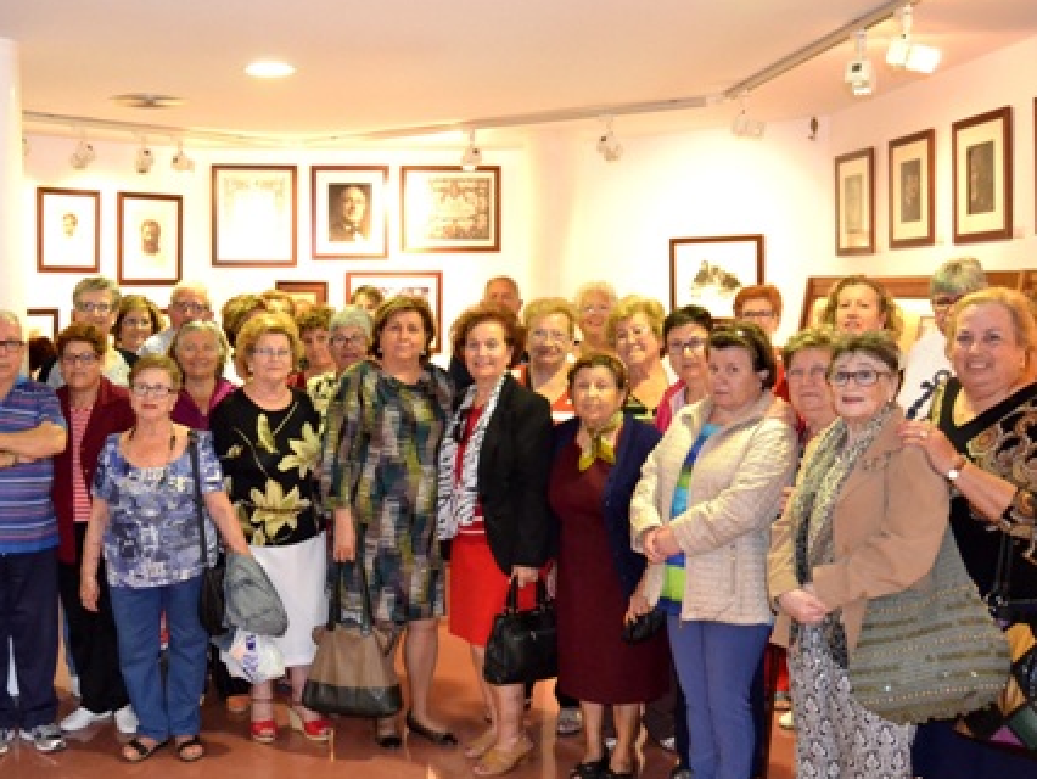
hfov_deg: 46.7
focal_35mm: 39
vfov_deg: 36.8
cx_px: 307
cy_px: 427
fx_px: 1169
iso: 3200
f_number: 3.5
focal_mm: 18
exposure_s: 1/60
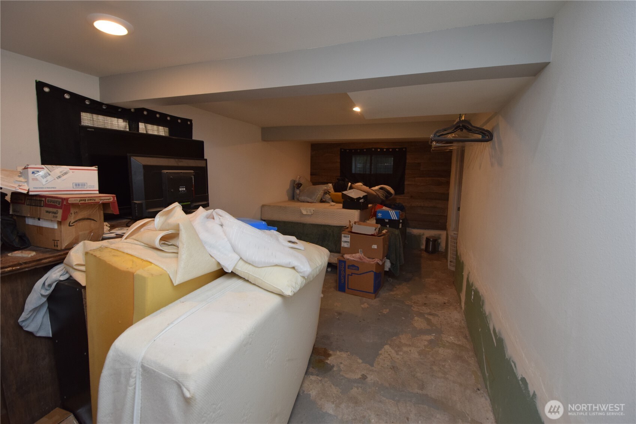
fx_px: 265
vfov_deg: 77.3
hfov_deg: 100.4
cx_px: 318
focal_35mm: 15
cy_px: 212
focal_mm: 10
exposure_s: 1/100
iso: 800
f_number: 5
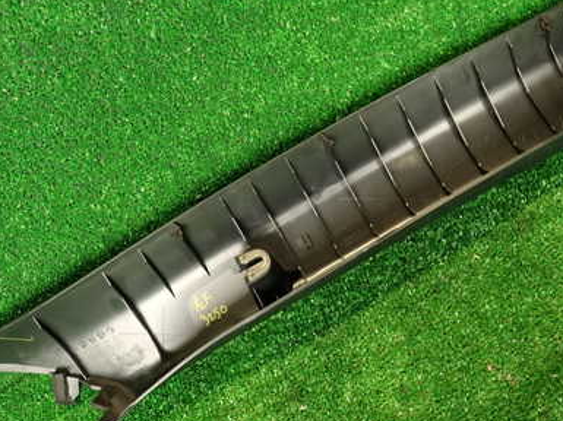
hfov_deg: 47.8
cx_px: 317
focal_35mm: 39
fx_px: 634
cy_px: 196
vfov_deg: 36.7
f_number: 2
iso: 250
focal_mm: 4.5
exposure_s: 1/30
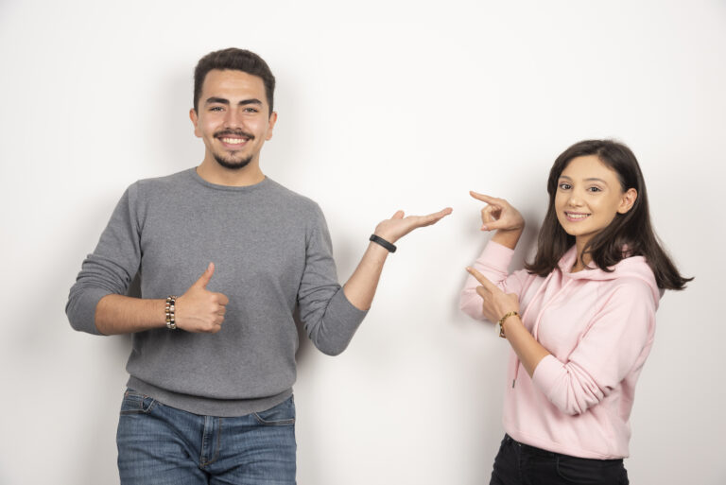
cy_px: 242
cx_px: 363
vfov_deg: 21.9
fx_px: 1251
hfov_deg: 32.4
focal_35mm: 62
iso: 200
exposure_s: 1/100
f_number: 8
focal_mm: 62
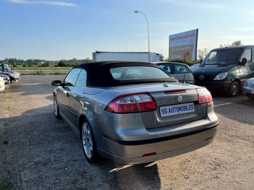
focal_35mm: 26
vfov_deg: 53.1
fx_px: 191
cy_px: 95
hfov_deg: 67.3
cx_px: 127
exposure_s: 1/2268
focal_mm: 5.1
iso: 50
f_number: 1.6
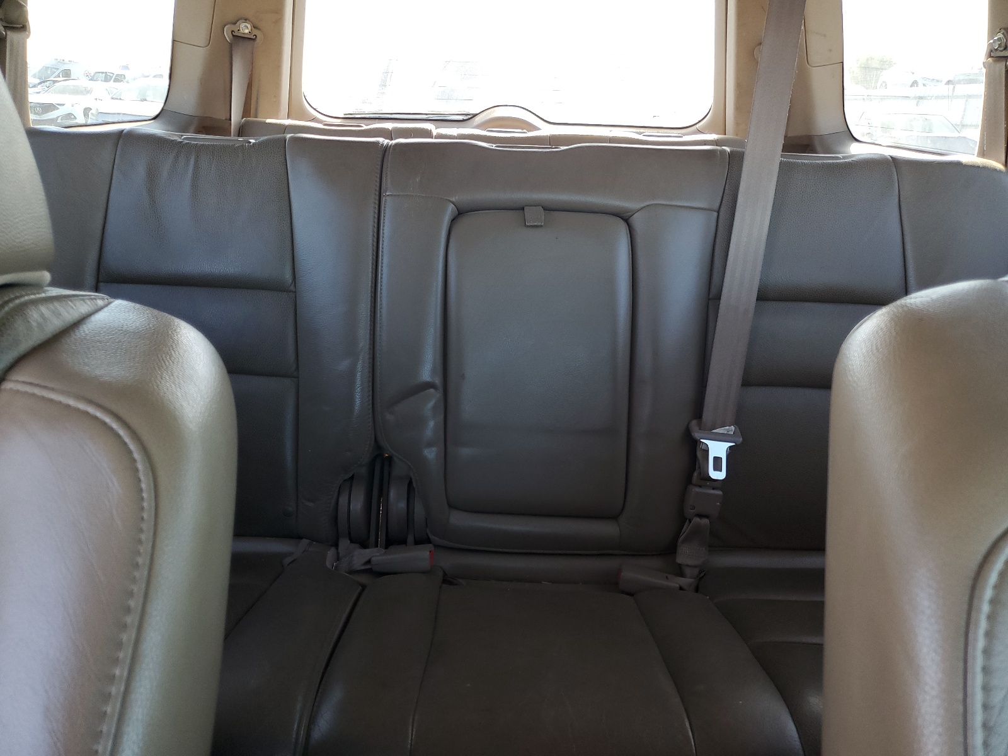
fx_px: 757
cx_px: 504
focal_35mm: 26
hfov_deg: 67.3
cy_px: 378
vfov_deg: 53.1
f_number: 1.5
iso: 78
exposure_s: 1/120
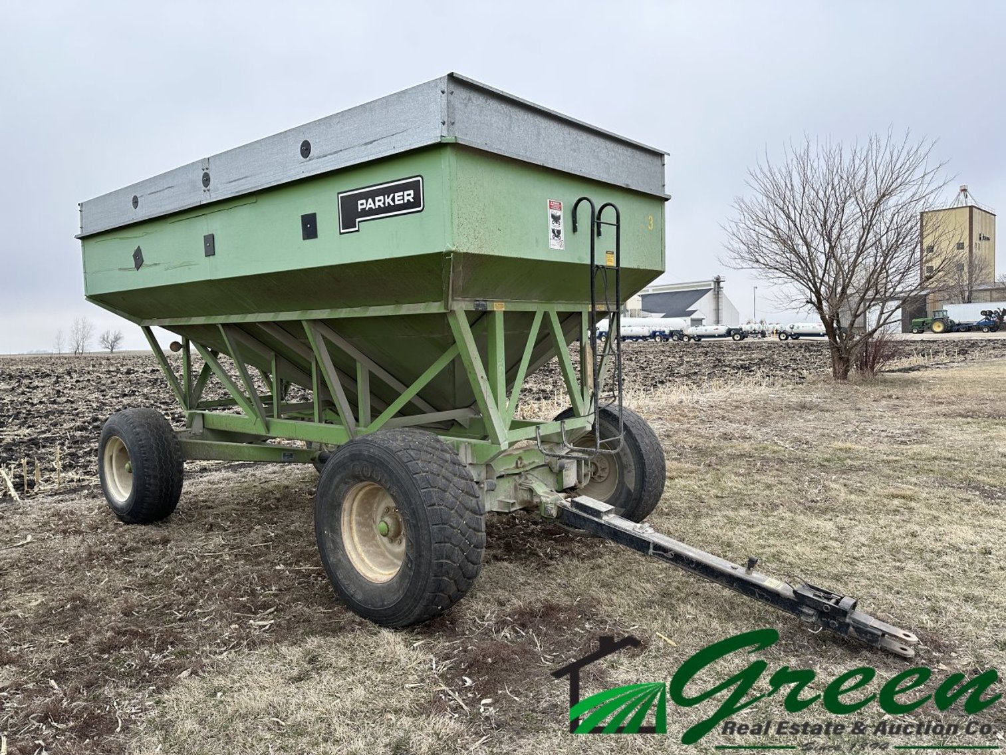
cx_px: 503
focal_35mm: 24
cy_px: 378
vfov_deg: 56.8
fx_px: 698
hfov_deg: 71.6
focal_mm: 6.86
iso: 80
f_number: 1.78
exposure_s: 1/2469
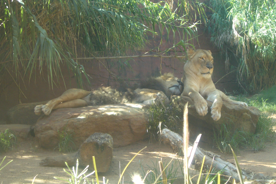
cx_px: 140
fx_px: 399
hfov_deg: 38.2
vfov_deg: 26.0
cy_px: 88
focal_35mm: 52
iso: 100
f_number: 3.1
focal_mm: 8.2
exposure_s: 1/100
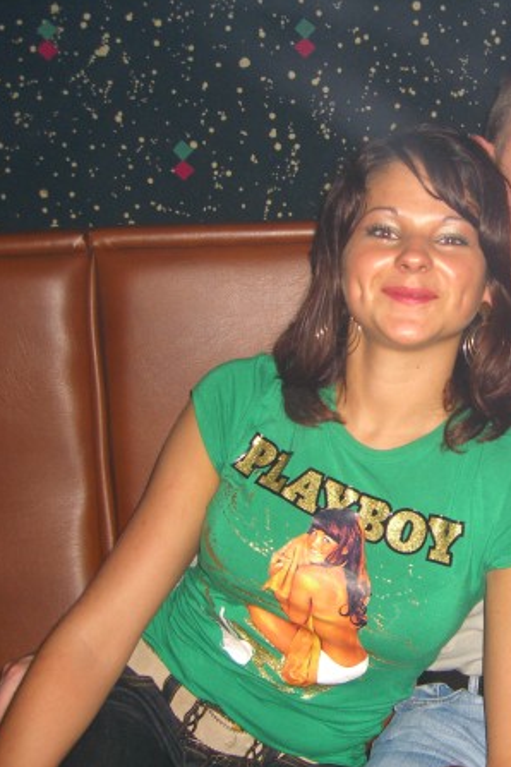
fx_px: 1128
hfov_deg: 24.6
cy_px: 384
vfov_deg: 37.5
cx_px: 477
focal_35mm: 53
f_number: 2.8
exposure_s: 1/60
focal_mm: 7.9
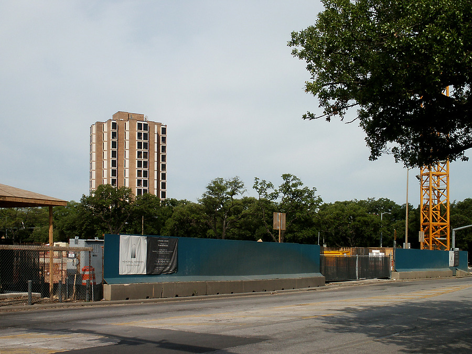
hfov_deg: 40.4
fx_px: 641
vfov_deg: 30.9
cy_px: 177
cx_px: 236
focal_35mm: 47
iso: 64
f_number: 8
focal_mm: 9.71
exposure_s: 1/350
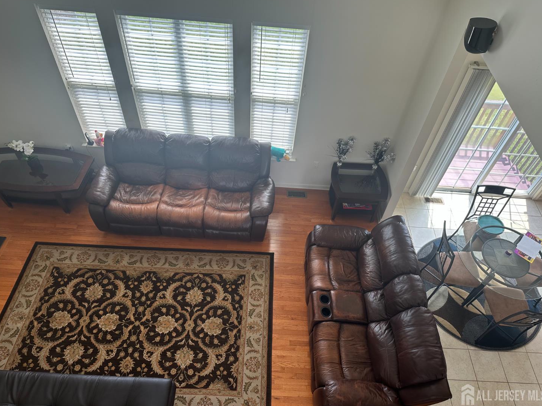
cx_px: 272
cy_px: 200
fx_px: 391
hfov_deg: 69.4
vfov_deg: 54.9
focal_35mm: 25
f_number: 1.78
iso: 64
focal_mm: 6.86
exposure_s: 1/213
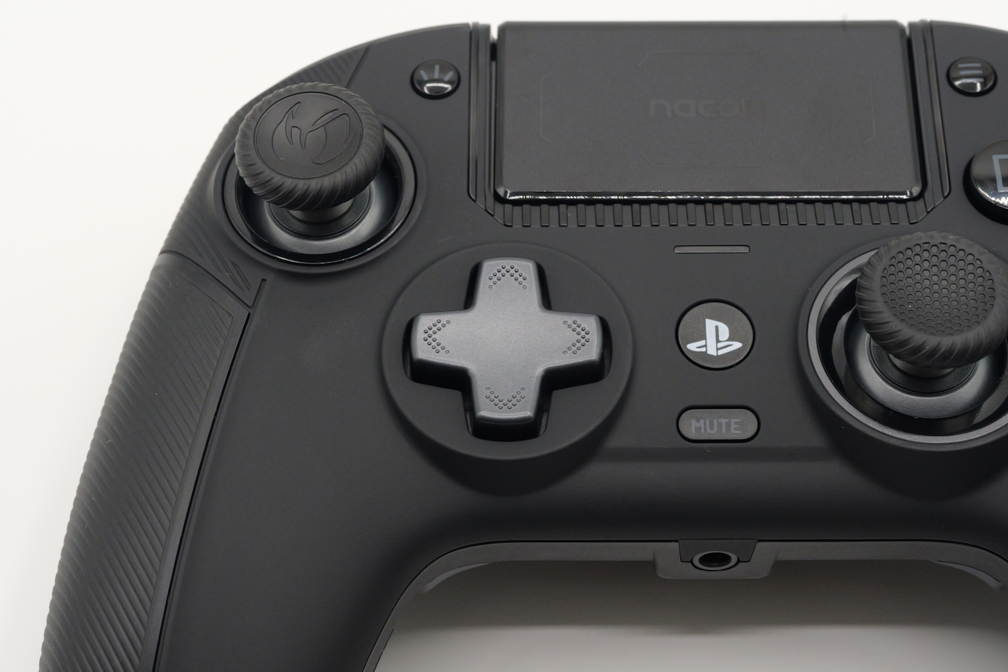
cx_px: 504
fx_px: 1960
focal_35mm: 70
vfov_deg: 19.5
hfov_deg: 28.8
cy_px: 336
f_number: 16
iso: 5000
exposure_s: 1/80
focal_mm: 70
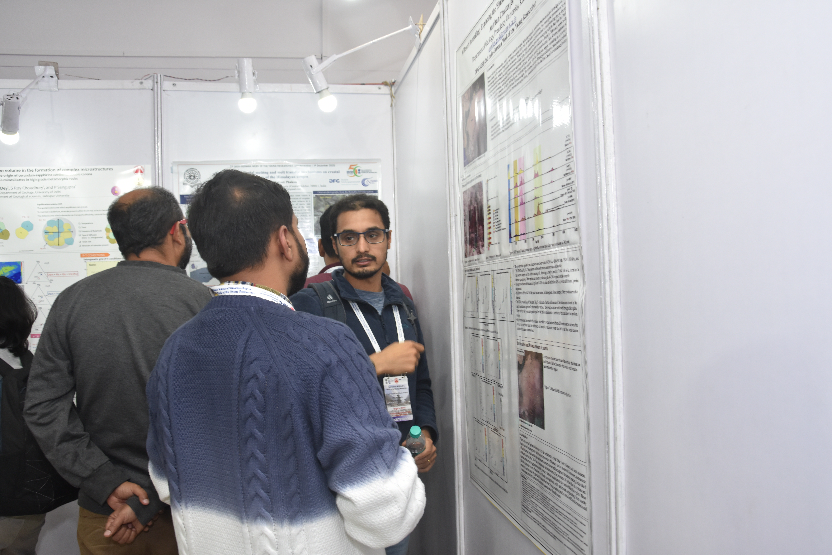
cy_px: 278
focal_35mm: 32
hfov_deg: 59.5
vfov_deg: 41.7
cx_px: 416
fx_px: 728
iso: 800
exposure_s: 1/100
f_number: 5
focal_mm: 21
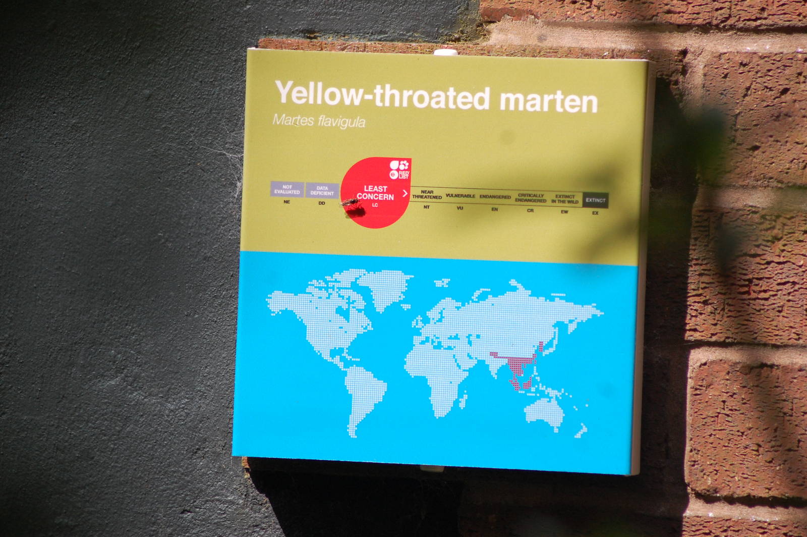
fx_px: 5711
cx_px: 404
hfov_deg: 8.1
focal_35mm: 255
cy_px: 268
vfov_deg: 5.4
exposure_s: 1/2000
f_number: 5.6
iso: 400
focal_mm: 170
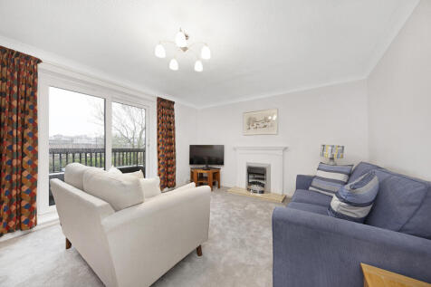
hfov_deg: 112.6
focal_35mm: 12
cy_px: 144
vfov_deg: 90.0
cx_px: 216
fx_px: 144
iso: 125
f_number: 16
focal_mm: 12
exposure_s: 1/10
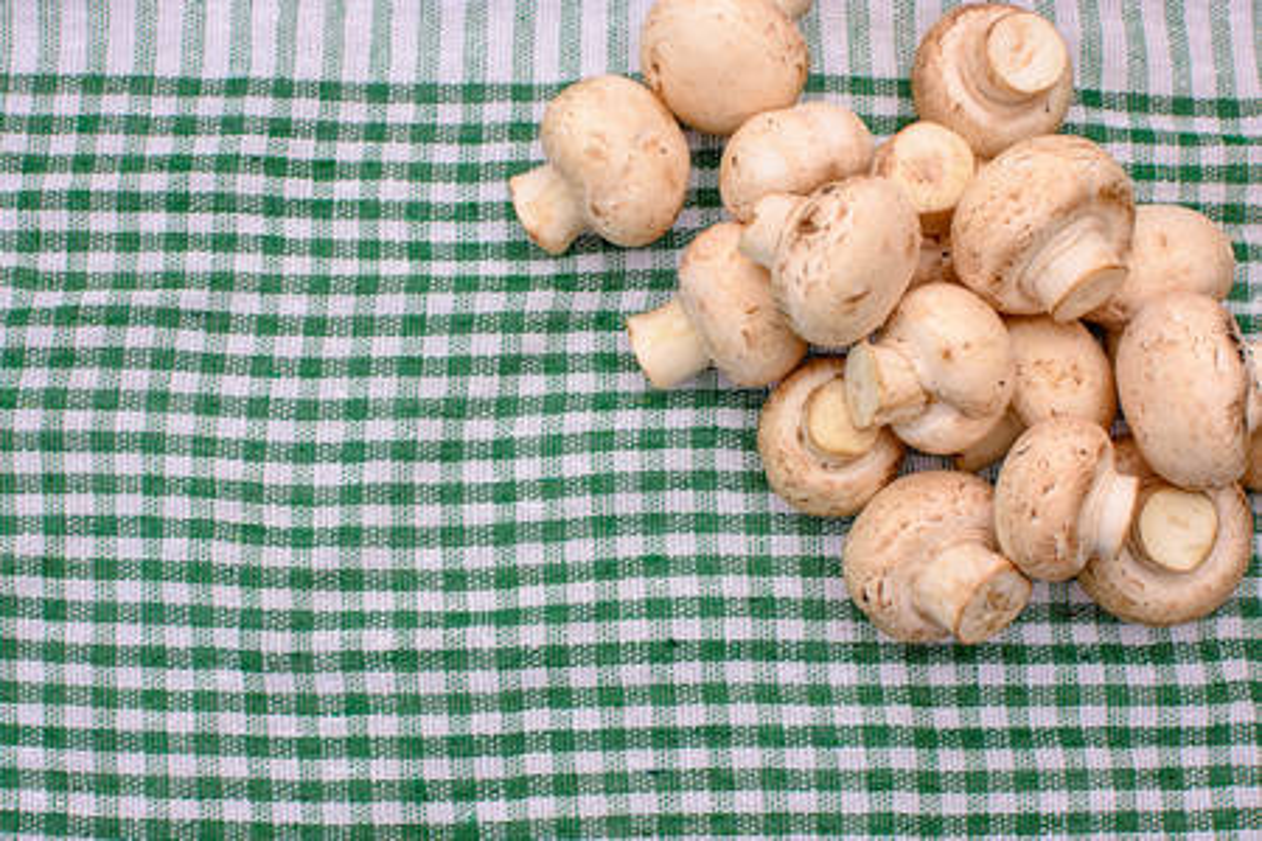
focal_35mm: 52
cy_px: 420
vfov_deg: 25.8
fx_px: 1840
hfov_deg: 37.9
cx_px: 631
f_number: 6.3
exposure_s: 1/250
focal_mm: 35
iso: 100
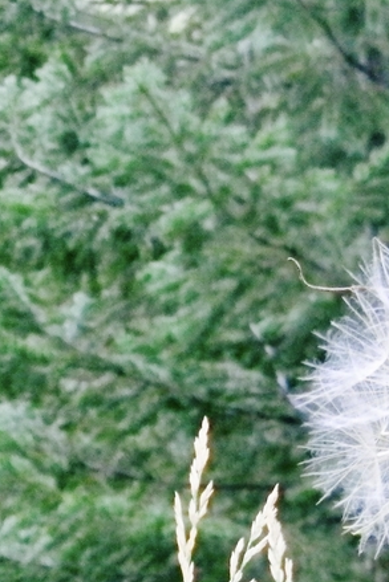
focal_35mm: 127
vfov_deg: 15.9
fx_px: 2057
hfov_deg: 10.5
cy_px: 560
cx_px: 518
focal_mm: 8.6
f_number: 3.9
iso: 400
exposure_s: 1/32
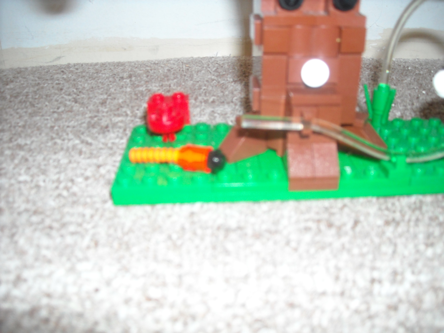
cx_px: 222
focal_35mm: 35
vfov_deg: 40.7
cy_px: 166
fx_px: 449
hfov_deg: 52.6
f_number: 2.8
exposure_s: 1/60
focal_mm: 5.7
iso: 200
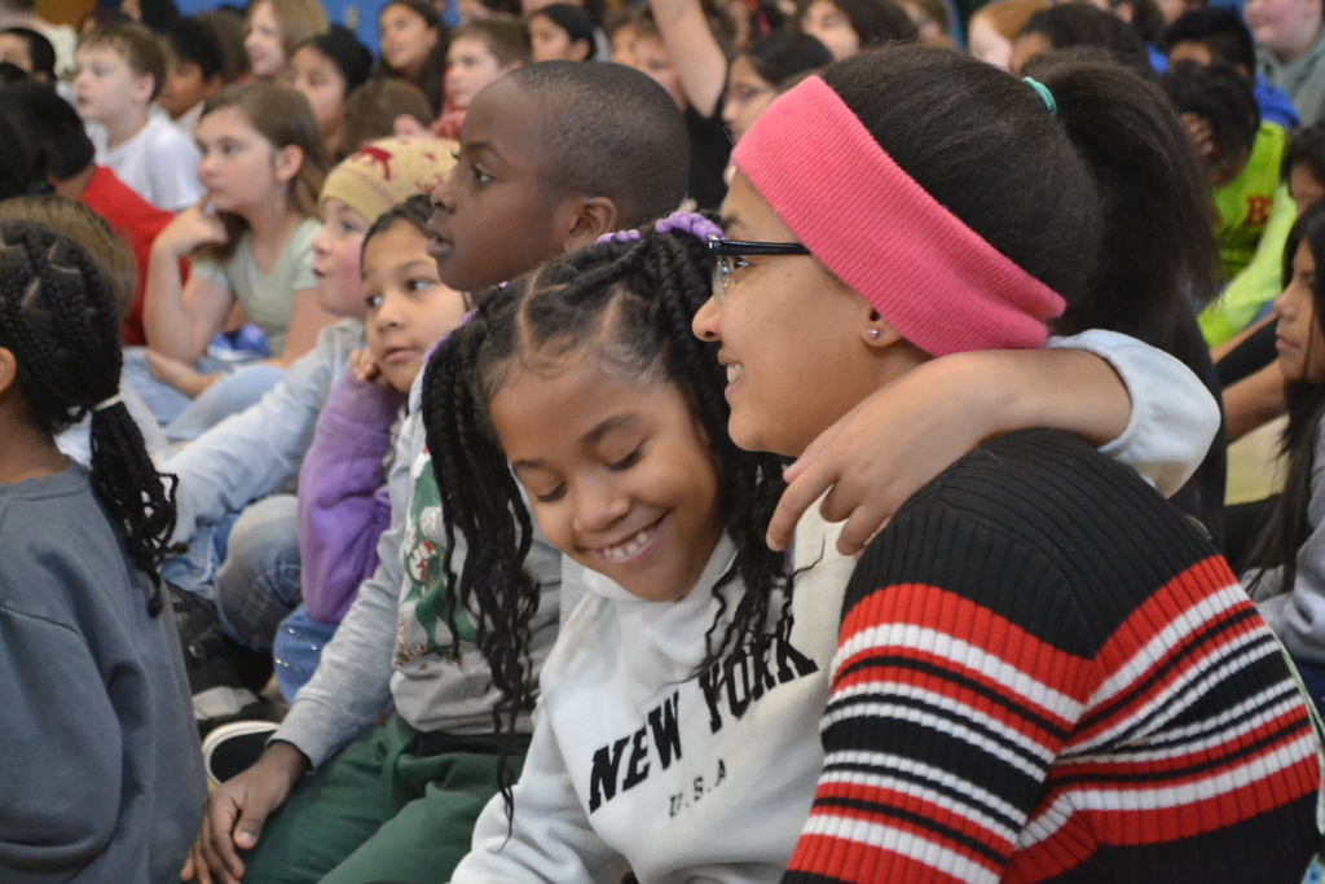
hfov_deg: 24.6
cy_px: 442
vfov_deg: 16.6
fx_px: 3037
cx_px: 662
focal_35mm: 82
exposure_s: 1/50
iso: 3200
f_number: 5.6
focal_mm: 55
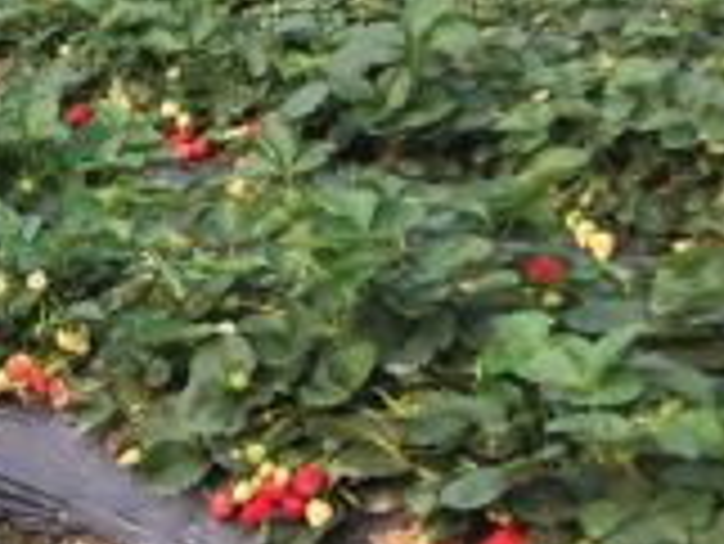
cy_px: 351
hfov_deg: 16.3
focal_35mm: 103
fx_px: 2156
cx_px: -537
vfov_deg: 14.4
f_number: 2.2
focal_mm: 4.15
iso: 32
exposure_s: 1/327
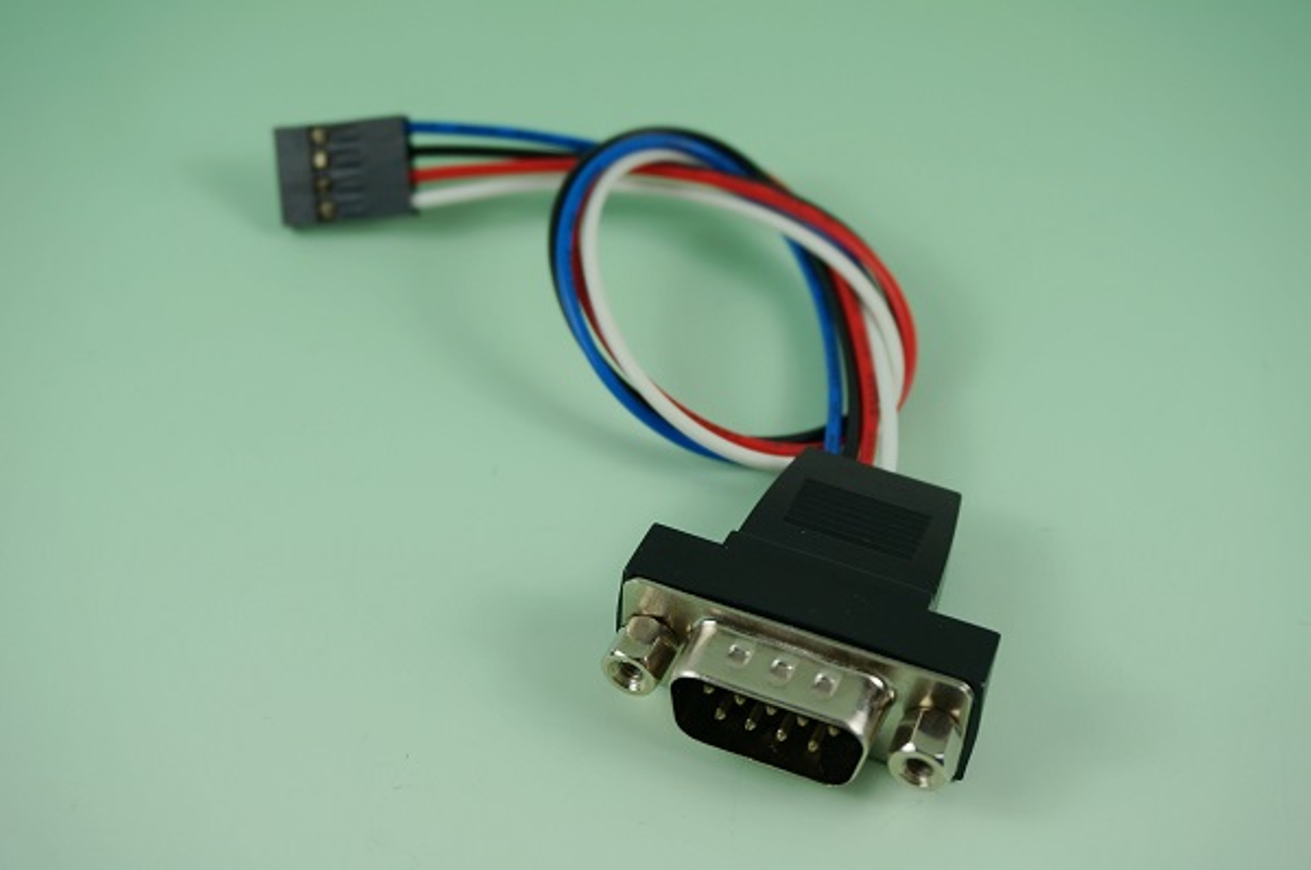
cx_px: 656
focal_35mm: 58
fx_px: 2127
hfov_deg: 34.3
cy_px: 435
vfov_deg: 23.1
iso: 100
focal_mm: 39
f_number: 6.3
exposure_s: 1/80
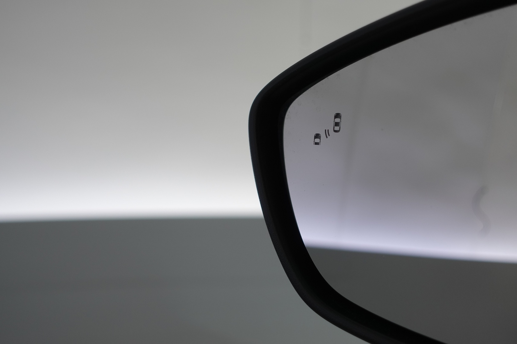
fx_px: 689
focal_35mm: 48
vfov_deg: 28.1
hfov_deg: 41.1
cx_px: 258
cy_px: 172
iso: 160
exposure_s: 1/50
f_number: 2.8
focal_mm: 18.2
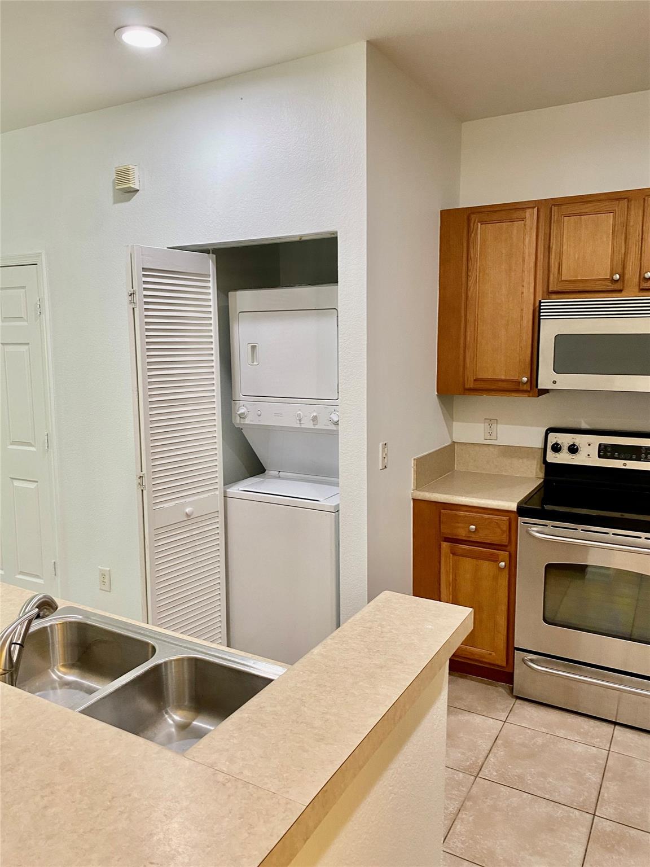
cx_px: 325
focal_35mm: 26
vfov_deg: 67.3
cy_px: 434
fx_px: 651
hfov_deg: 53.1
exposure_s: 1/60
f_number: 1.8
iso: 100
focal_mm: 4.25
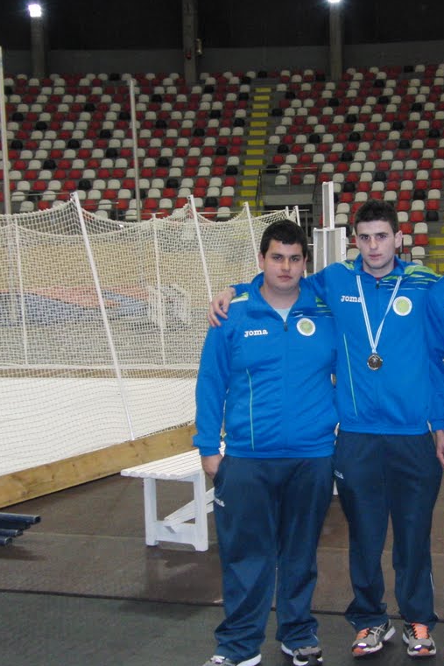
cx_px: 387
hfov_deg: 21.2
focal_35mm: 63
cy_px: 332
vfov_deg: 31.9
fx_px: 1166
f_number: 3.2
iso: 400
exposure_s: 1/60
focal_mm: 7.9
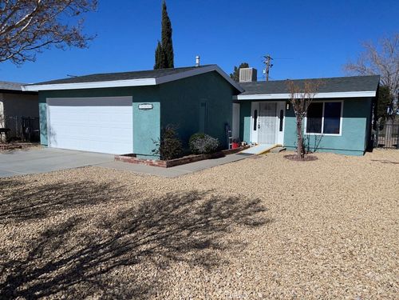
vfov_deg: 53.1
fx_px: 300
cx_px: 200
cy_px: 150
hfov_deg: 67.3
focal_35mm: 26
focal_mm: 5.1
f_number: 1.6
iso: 40
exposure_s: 1/32258
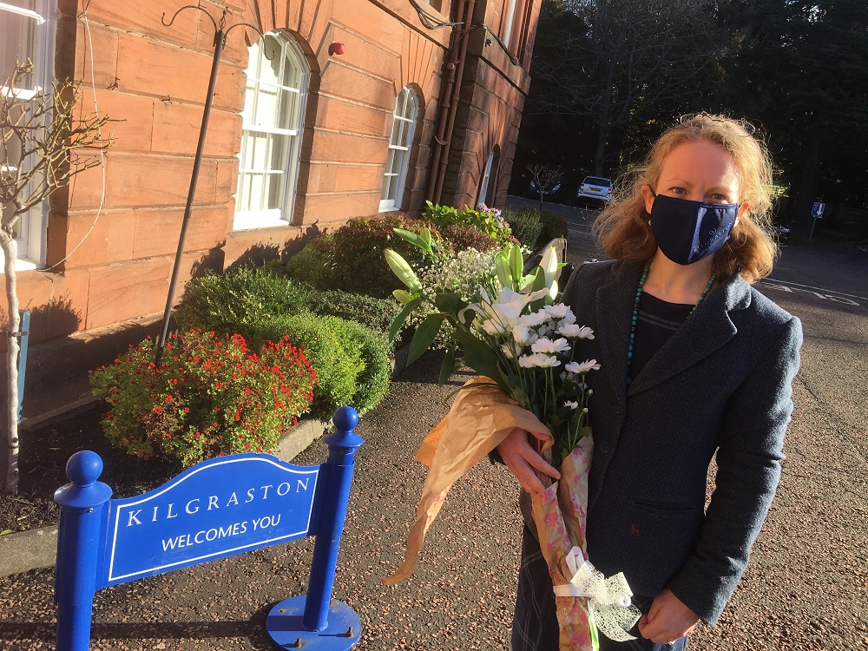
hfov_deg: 61.7
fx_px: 727
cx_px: 434
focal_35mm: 29
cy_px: 326
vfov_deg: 48.2
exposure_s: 1/605
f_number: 2.2
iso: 25
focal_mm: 4.15
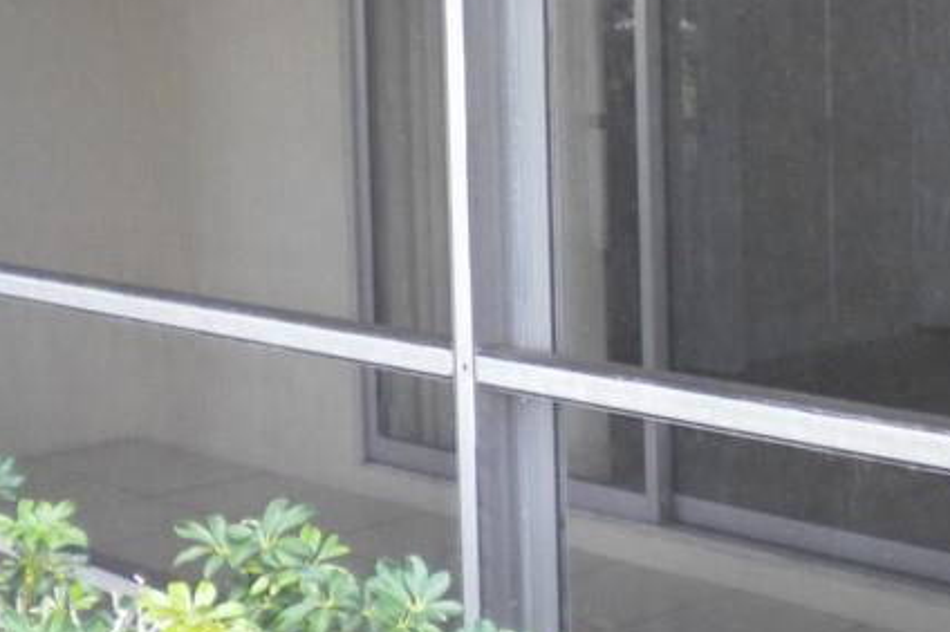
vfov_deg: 15.3
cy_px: 72
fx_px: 2320
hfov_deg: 22.8
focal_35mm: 88
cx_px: 769
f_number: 3.1
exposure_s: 1/58
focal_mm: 6.3
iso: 209
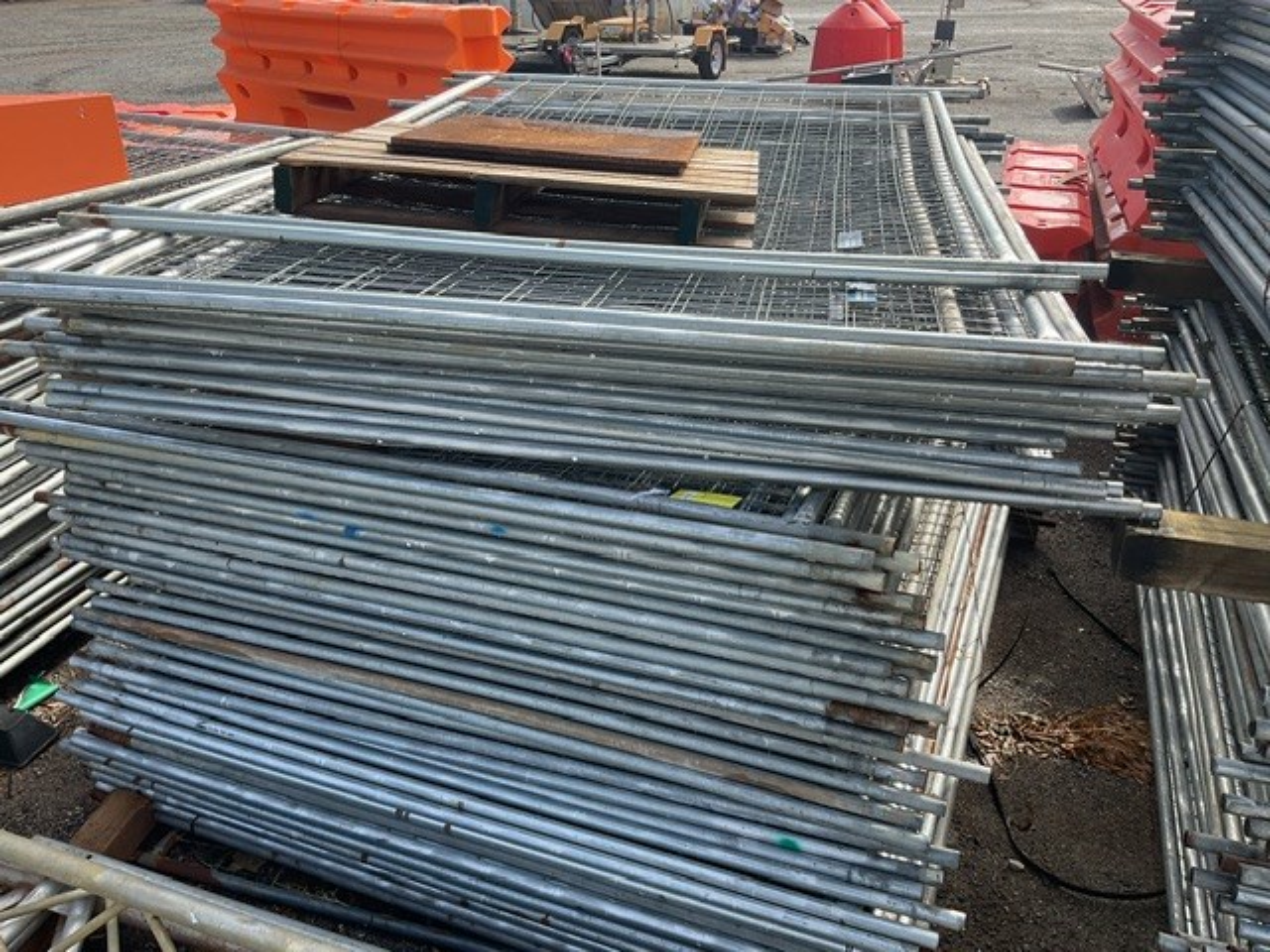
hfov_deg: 61.7
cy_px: 476
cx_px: 635
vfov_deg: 48.2
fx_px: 1064
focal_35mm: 29
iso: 16
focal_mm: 3
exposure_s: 1/759
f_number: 1.8
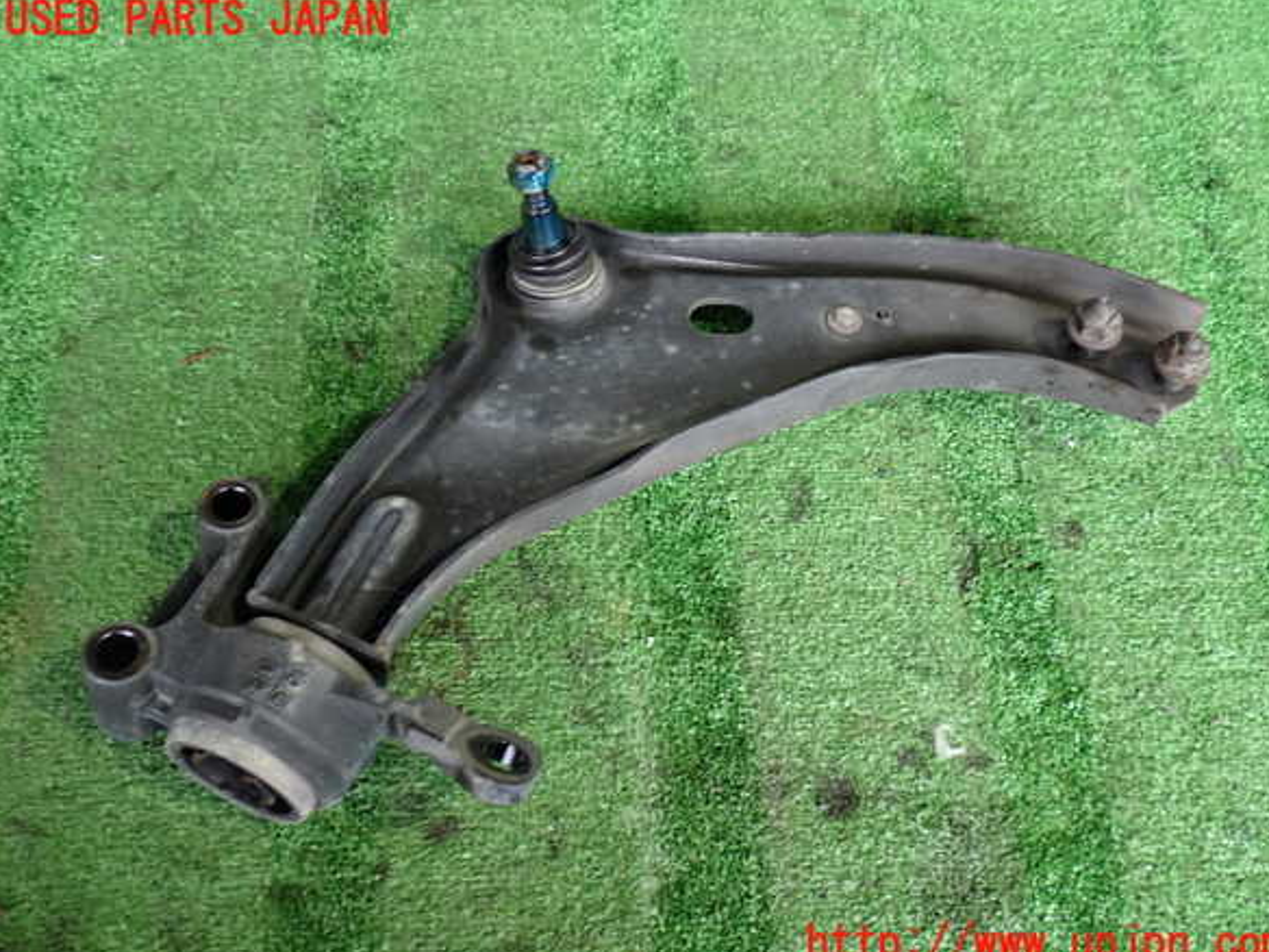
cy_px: 483
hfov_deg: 50.1
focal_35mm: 37
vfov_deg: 38.7
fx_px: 1356
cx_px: 645
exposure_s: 1/40
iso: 250
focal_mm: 6.37
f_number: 2.5
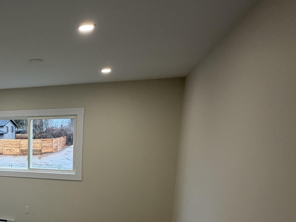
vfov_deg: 40.0
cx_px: 11
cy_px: 180
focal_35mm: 34
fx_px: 291
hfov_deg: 46.6
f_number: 2.2
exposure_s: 1/120
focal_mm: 2.22
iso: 125
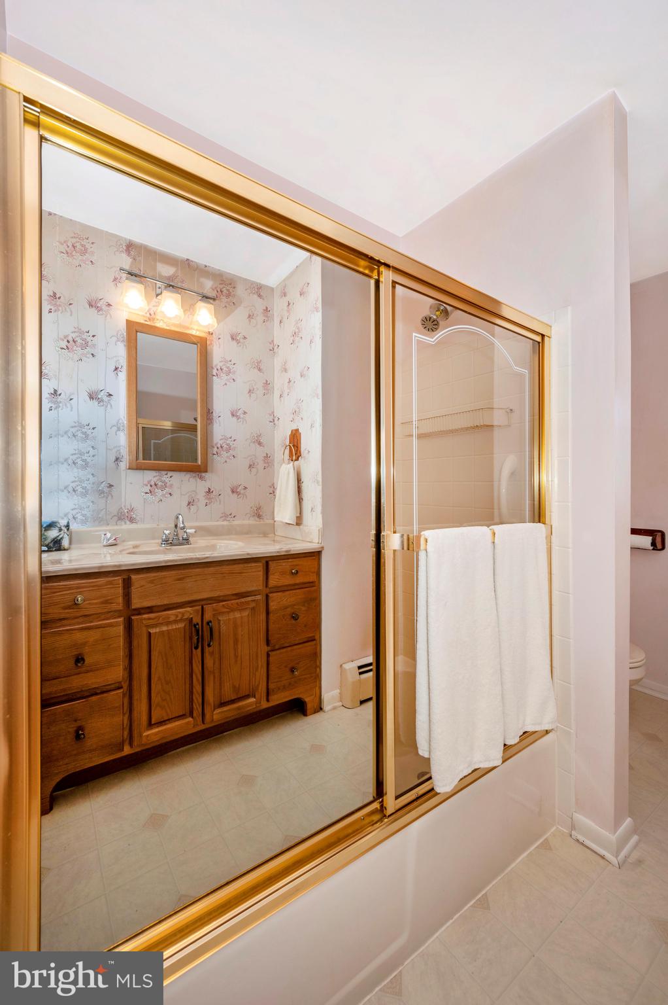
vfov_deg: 104.3
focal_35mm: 14
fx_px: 390
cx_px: 334
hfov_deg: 81.1
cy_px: 502
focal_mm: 14
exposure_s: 1/30
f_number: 8
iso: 250
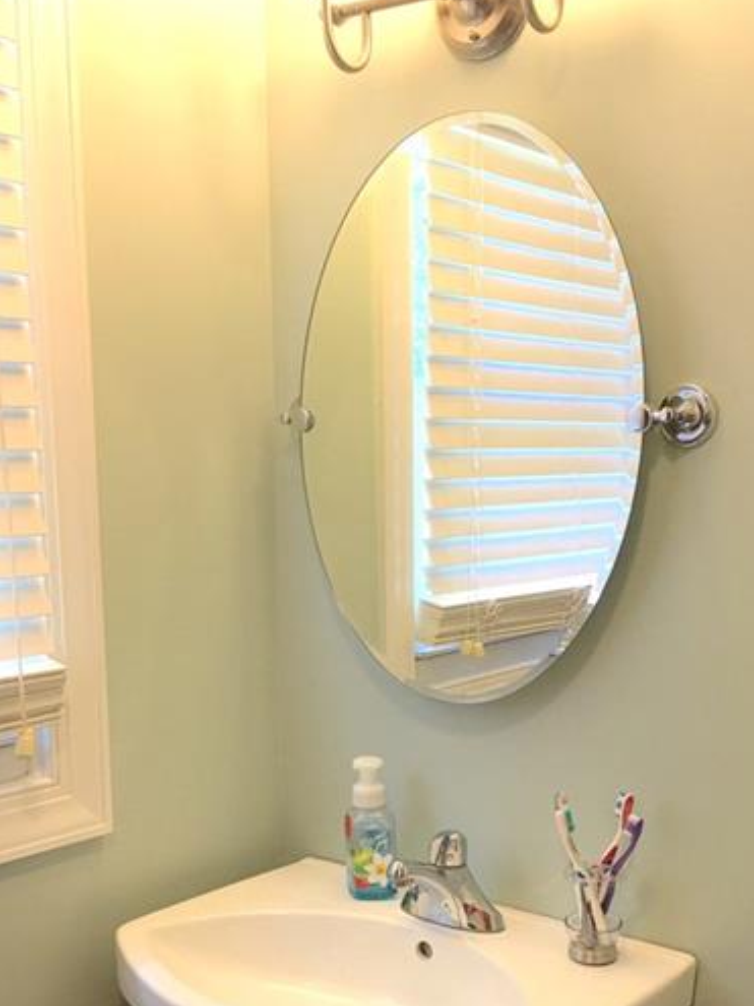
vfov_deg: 41.2
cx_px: 419
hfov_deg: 32.1
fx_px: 1307
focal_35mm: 45
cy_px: 719
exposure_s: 1/15
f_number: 2.2
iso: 25
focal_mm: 4.15
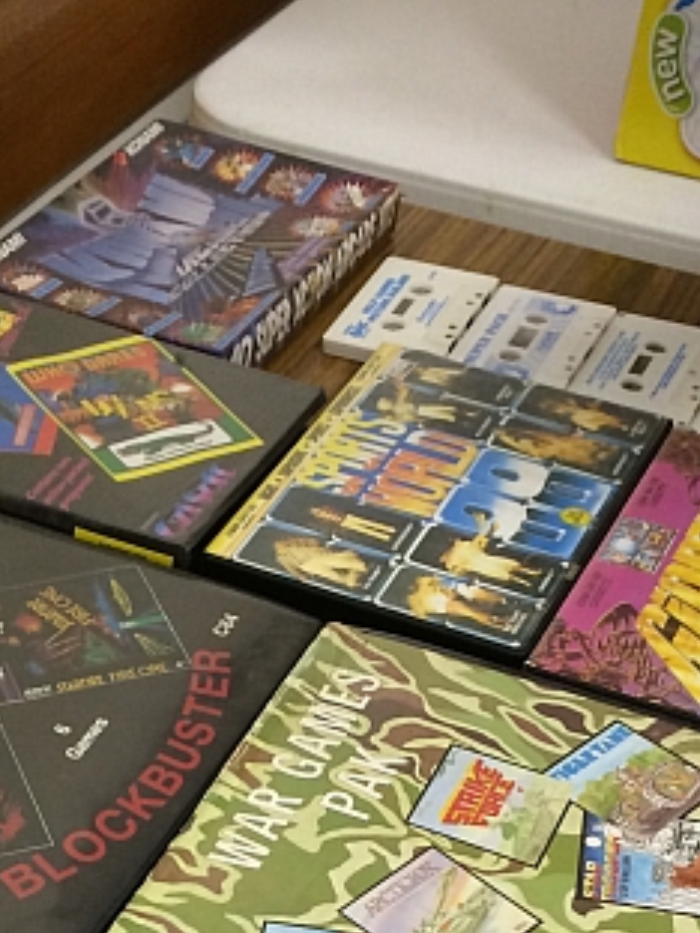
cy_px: 984
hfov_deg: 20.0
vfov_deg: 25.1
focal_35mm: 73
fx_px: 1968
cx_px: 156
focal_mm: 4.12
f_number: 2.2
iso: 125
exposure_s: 1/33
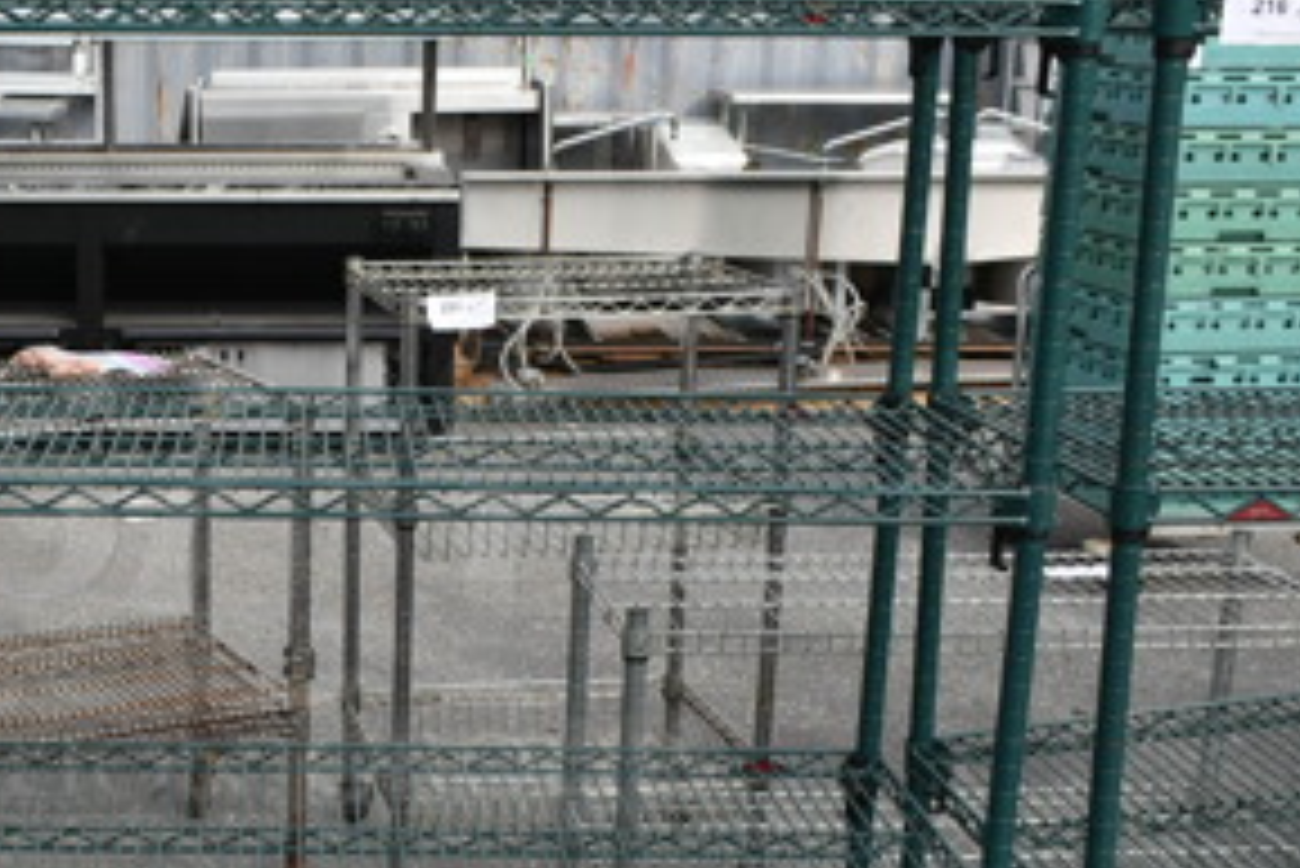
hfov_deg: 33.8
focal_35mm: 57
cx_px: 225
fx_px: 2059
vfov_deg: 23.7
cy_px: 576
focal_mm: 18
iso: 100
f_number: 6.3
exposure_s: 1/250
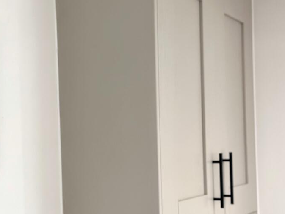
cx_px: 97
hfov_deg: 26.5
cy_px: 128
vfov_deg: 20.1
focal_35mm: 73
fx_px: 601
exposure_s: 1/60
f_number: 1.78
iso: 160
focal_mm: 6.86
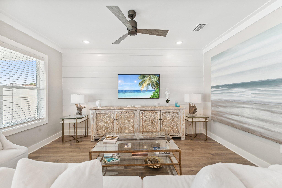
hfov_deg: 104.3
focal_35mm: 14
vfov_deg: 81.2
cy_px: 94
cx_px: 141
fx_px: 110
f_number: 8
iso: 640
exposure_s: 1/30
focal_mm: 14
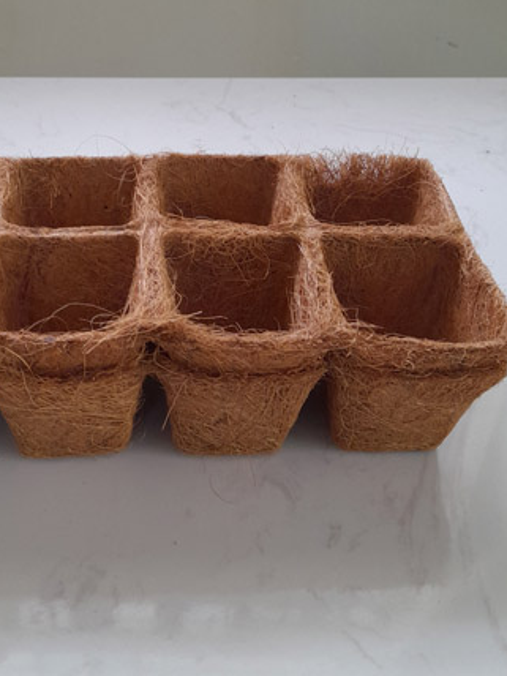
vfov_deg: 44.5
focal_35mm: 42
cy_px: 258
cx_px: 167
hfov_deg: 34.0
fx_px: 820
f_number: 2
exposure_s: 1/60
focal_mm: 4.6
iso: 125
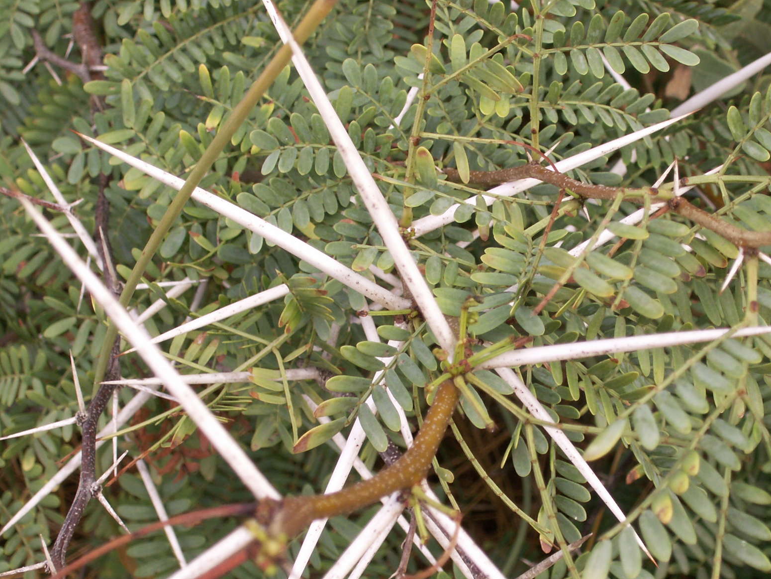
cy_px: 376
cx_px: 493
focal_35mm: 96
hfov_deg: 20.4
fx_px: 2139
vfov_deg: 15.4
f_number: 5
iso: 50
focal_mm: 10.3
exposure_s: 1/60
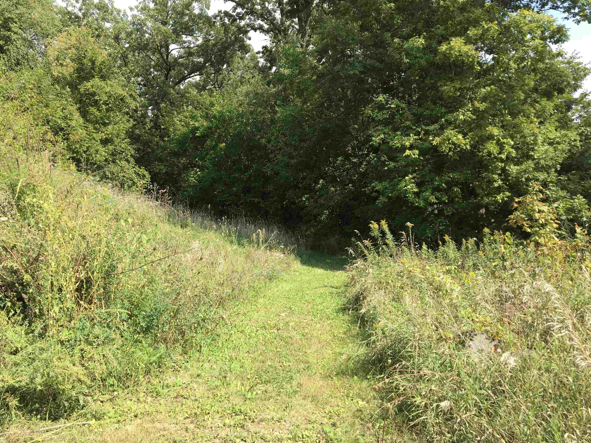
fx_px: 512
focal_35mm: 30
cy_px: 217
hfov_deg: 60.0
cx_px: 293
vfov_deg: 46.8
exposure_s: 1/578
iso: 25
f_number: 2.2
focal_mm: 4.15
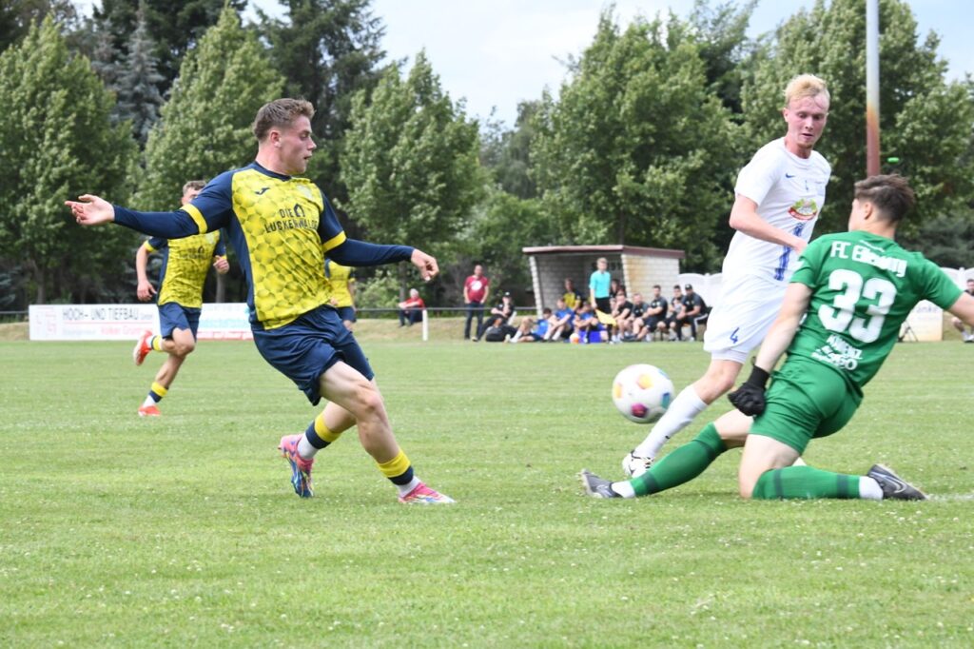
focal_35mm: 165
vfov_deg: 8.3
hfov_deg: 12.5
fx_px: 4462
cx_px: 487
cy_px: 324
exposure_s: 1/1600
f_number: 13
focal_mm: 165
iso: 5000
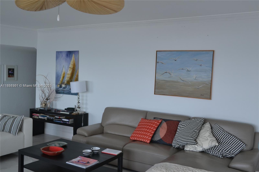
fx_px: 237
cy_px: 86
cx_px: 130
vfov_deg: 40.0
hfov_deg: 57.2
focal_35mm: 33
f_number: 5.6
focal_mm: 22
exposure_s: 1/125
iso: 320
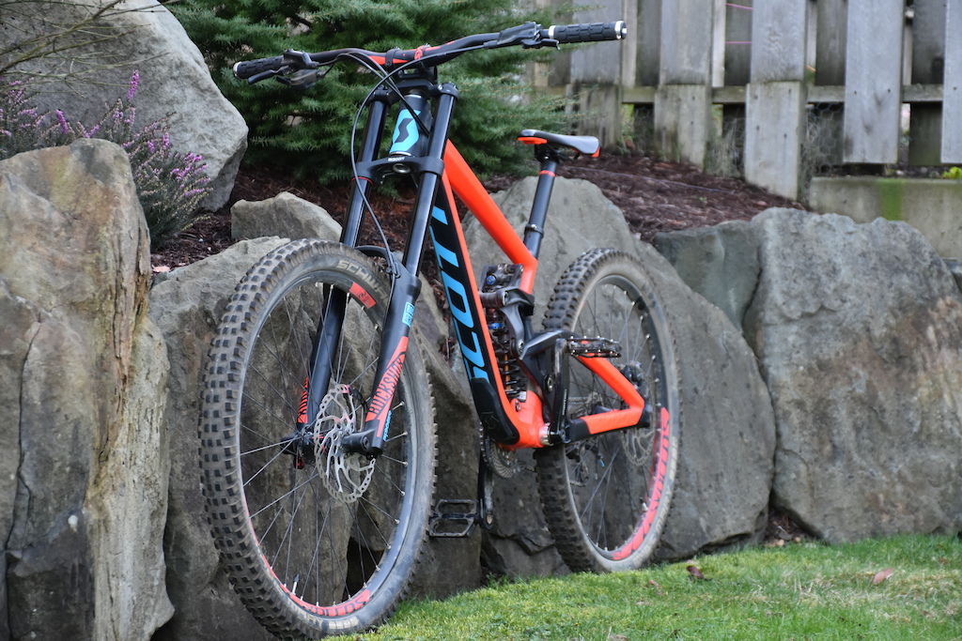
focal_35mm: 112
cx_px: 481
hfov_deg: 18.2
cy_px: 320
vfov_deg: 12.2
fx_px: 3006
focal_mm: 75
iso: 1000
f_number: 5
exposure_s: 1/60
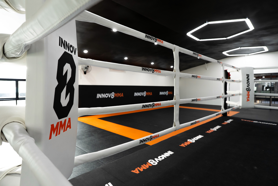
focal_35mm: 20
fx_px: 155
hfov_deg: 83.9
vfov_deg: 62.0
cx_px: 139
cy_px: 93
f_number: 5.6
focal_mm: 20
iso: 1600
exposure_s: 1/100
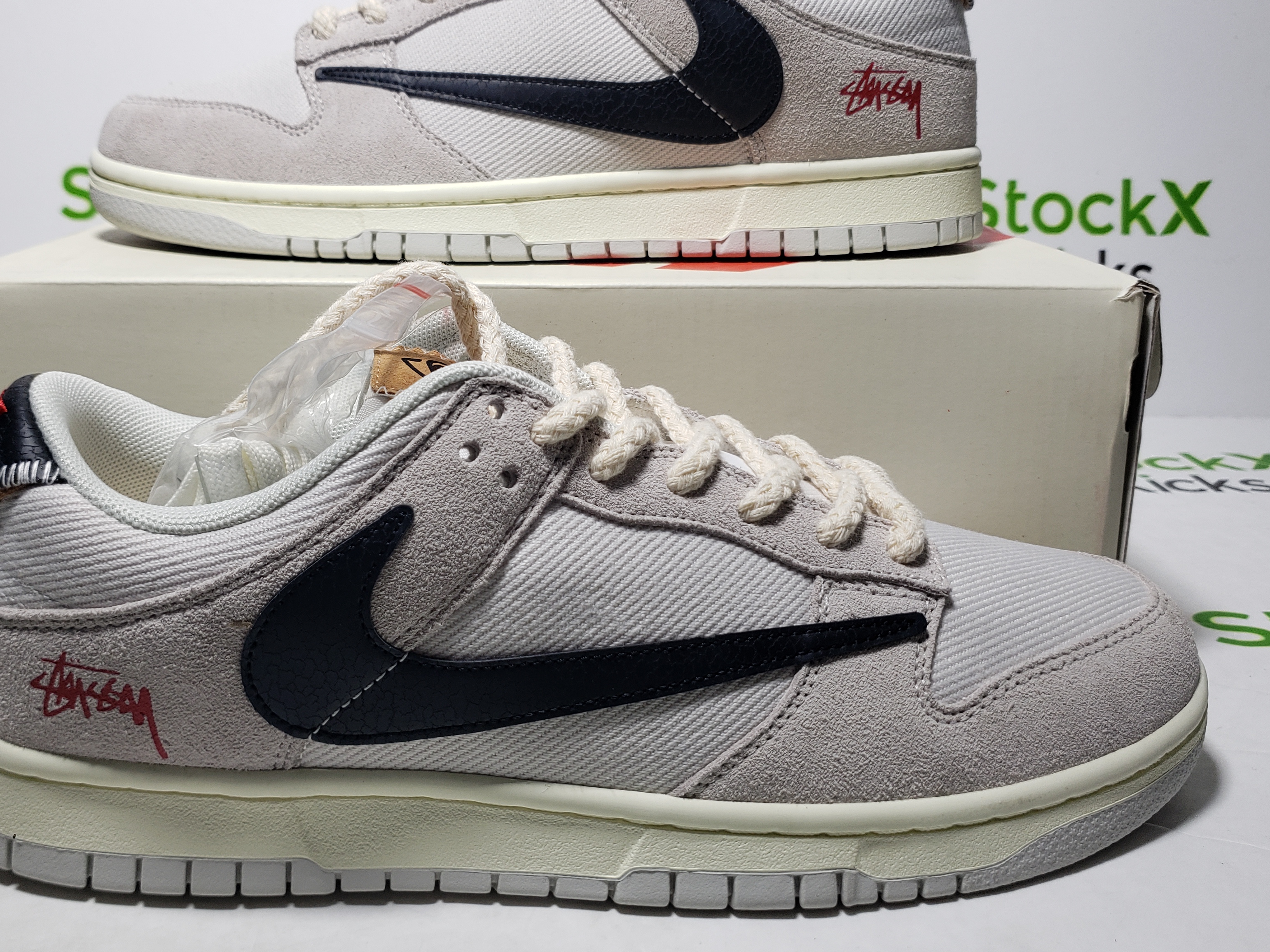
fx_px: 1247
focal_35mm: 34
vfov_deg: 41.7
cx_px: 519
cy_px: 422
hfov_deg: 53.6
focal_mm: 4.3
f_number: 1.5
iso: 50
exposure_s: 1/402
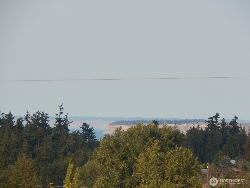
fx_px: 3069
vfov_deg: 3.5
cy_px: 94
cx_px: 125
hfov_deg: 4.7
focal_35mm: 425
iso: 125
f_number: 5.7
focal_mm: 76.4
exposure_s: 1/320
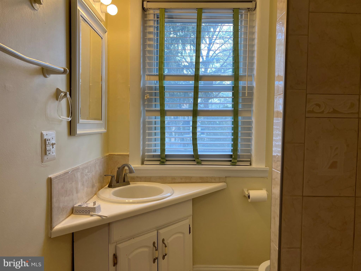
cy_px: 136
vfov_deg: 53.1
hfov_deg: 67.3
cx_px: 180
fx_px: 271
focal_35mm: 26
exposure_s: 1/162
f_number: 1.5
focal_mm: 5.7
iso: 50
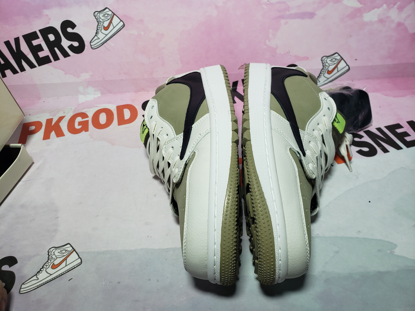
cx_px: 208
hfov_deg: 67.3
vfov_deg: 53.1
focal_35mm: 26
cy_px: 156
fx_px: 312
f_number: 2.4
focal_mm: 4.3
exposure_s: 1/253
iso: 50
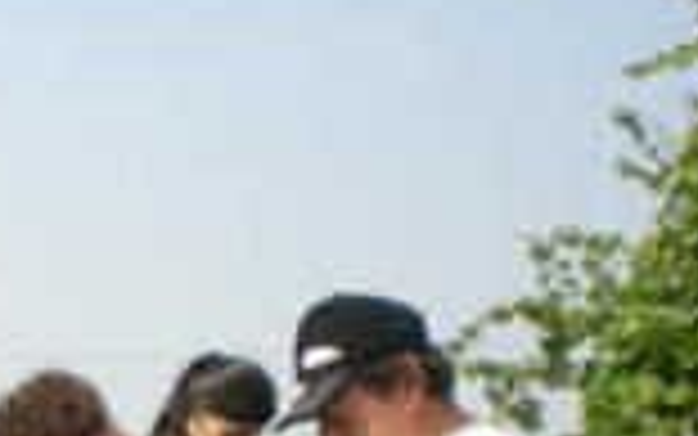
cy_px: 780
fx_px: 2474
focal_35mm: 130
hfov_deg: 15.0
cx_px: -306
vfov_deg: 9.6
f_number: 4.6
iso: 50
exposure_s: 1/231
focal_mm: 6.3
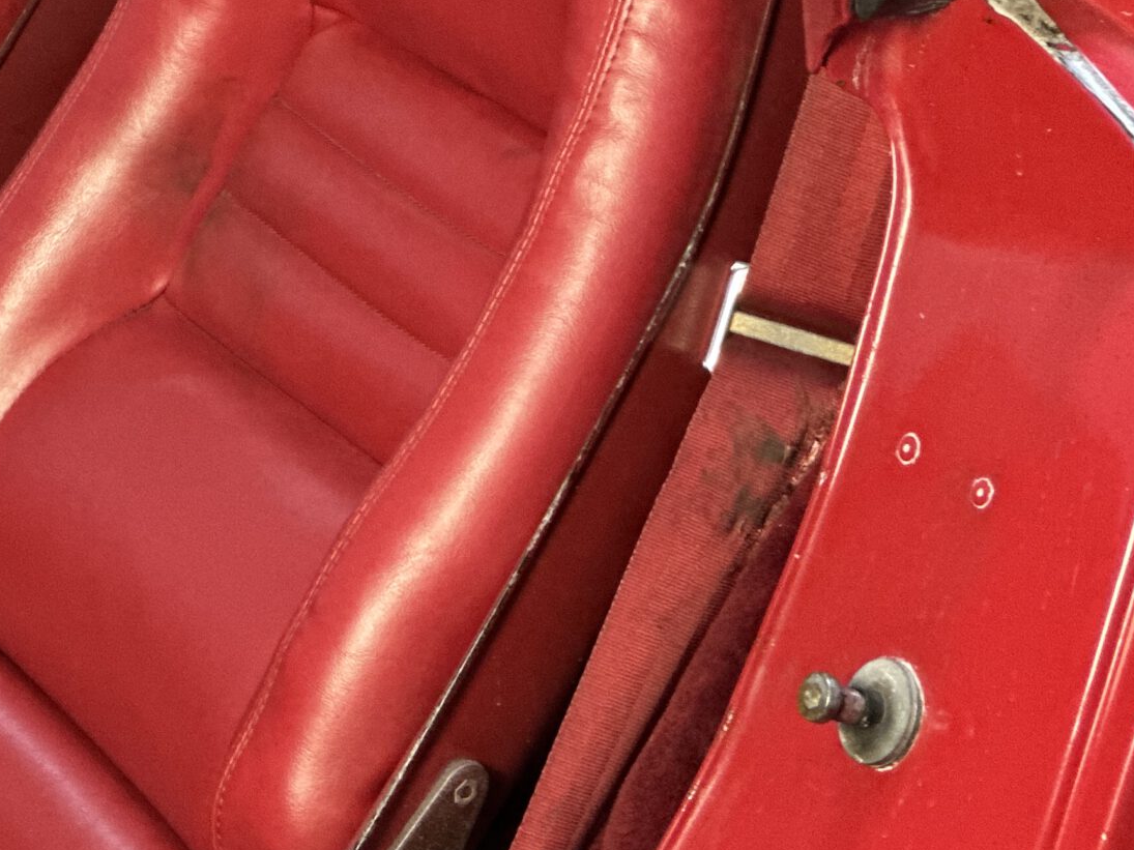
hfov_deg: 10.8
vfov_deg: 8.2
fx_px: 5896
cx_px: -166
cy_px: 209
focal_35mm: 180
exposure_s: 1/14
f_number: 2.8
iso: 800
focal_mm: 9
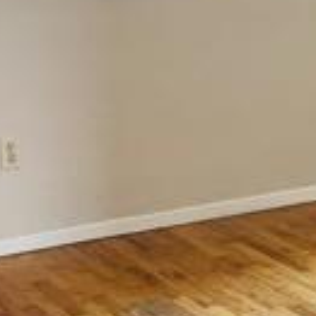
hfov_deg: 15.5
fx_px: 1157
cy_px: 80
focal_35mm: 112
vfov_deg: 15.5
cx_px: 193
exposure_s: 1/60
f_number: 1.8
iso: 80
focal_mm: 4.25
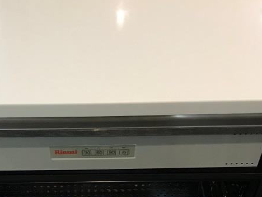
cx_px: 82
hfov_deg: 30.0
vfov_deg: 22.1
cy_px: 195
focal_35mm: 64
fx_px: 484
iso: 40
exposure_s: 1/15
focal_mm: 3.99
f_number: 1.8
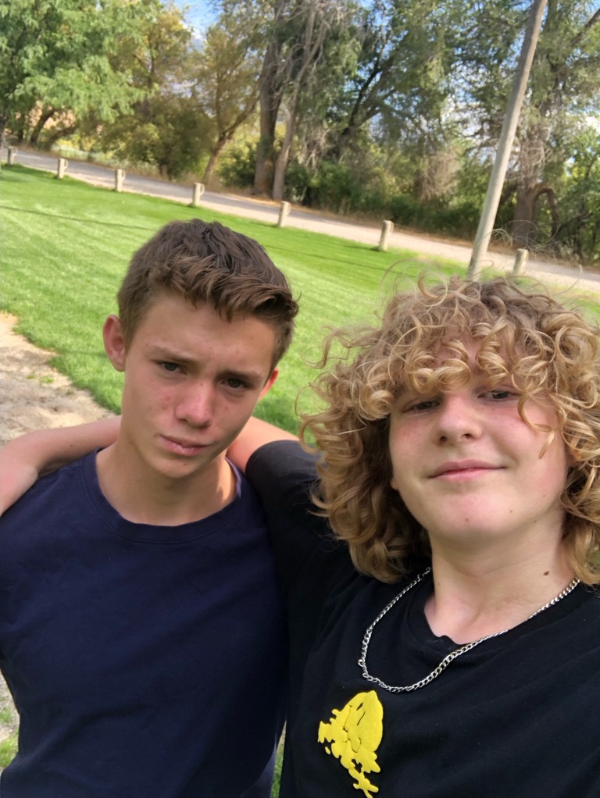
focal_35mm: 32
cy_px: 399
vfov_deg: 56.8
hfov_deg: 44.2
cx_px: 300
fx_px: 739
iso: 20
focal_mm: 2.87
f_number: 2.2
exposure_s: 1/120
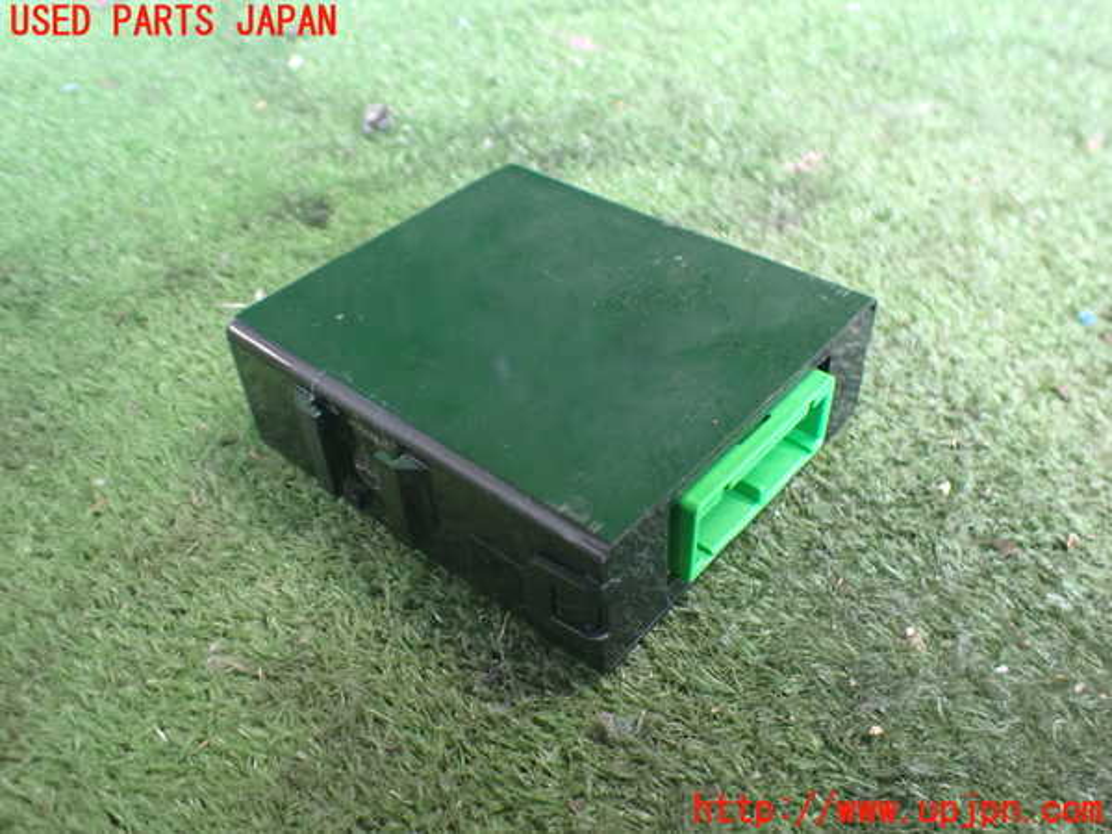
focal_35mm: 30
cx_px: 556
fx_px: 964
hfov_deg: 60.0
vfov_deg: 46.8
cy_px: 417
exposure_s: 1/40
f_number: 2.3
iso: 800
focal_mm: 5.4
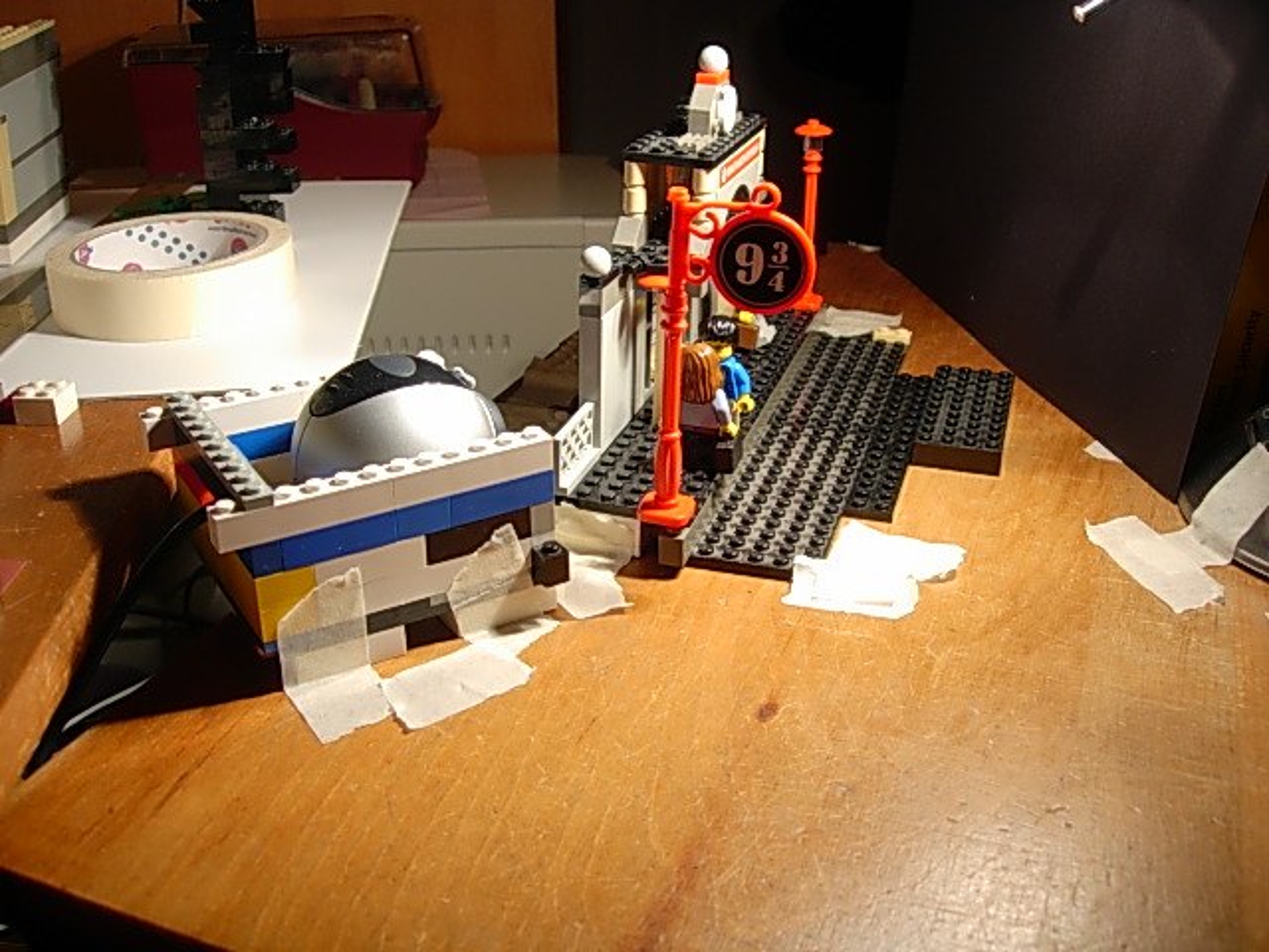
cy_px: 476
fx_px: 1393
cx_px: 634
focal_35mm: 38
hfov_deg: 49.0
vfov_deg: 37.7
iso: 64
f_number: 2.8
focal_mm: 7.8
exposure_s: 1/15.1
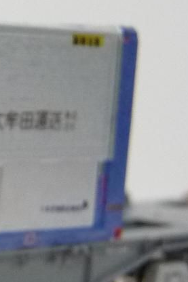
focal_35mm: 112
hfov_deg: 10.0
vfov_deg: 18.3
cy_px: 118
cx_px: -324
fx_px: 878
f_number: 3.3
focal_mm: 4.7
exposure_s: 1/30
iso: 400
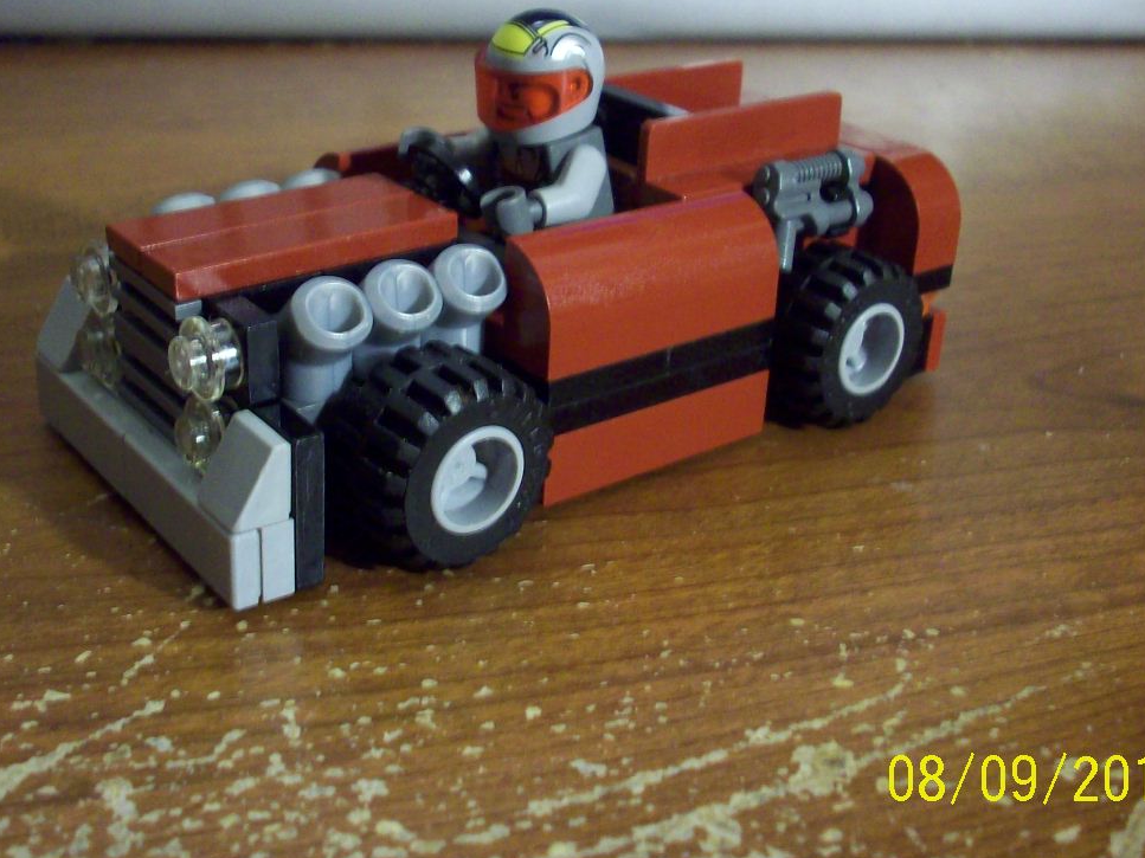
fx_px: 1621
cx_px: 542
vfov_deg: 29.6
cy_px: 322
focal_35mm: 49
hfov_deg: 38.9
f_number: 2.8
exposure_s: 1/8
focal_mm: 6.2
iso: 200
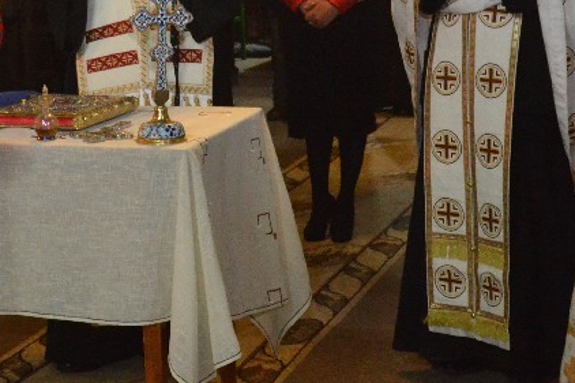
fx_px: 1772
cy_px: 19
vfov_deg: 12.2
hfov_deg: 18.3
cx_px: 123
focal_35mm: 111
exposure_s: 1/50
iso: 4000
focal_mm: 26
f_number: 4
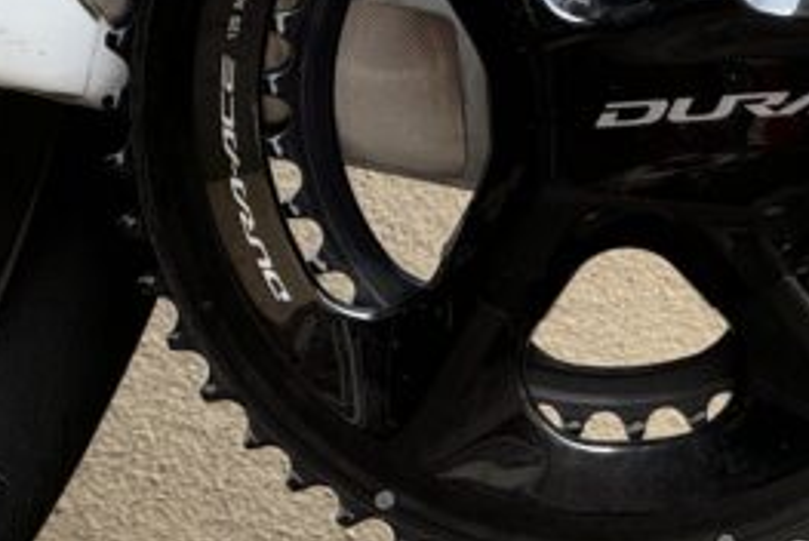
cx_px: 821
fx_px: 8526
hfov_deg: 5.4
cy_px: -105
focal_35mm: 379
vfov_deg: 3.6
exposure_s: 1/172
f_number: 2.8
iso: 50
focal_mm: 15.66
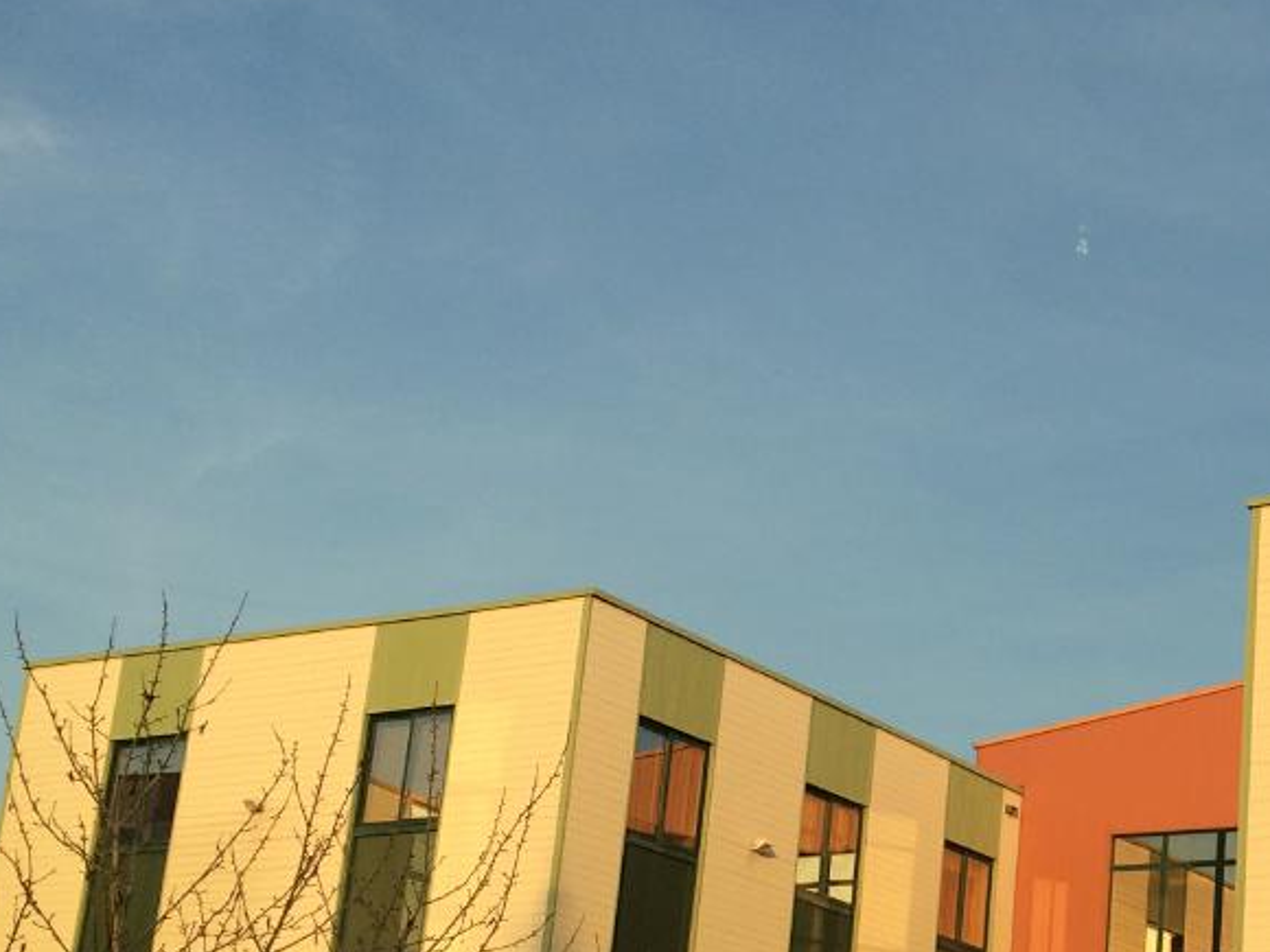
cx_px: 1125
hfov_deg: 29.1
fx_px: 2348
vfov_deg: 22.7
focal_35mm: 64
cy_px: 716
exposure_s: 1/760
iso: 32
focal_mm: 4.15
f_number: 2.2
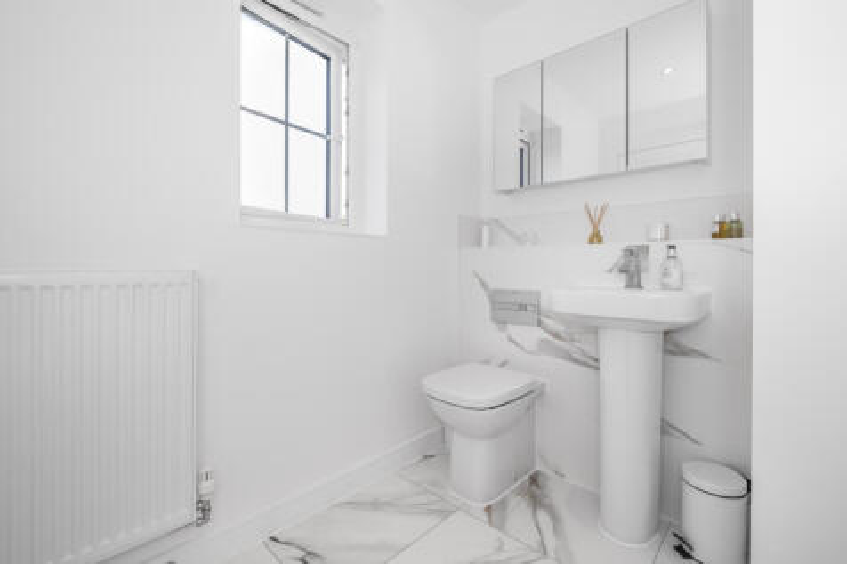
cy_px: 282
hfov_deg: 100.4
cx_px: 424
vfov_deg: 77.3
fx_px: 353
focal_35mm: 15
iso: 400
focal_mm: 10
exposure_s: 1/60
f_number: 8
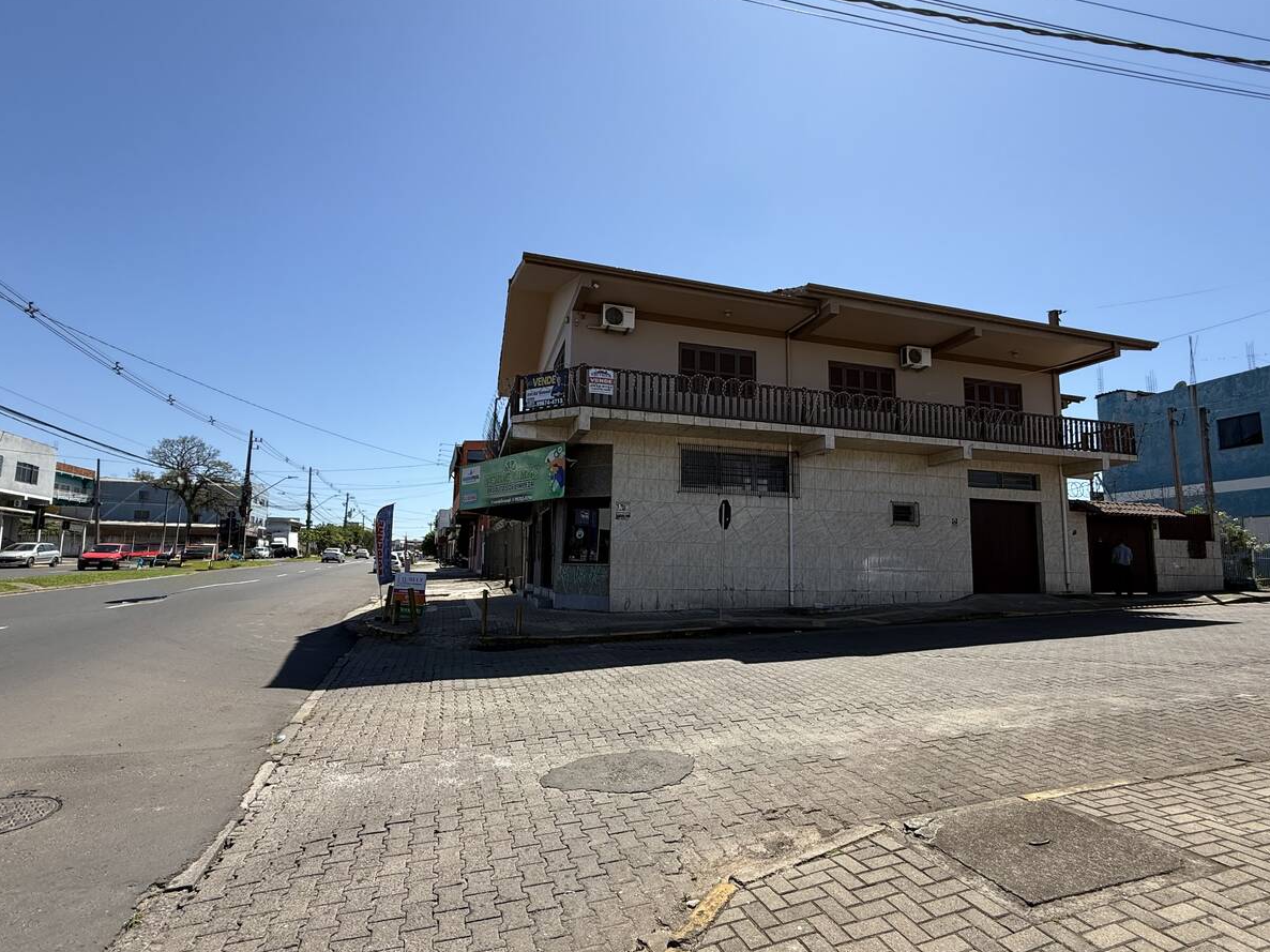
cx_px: 648
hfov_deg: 91.0
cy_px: 502
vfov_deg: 74.6
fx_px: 624
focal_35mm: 17
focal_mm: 2.22
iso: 50
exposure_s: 1/1431
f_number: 2.2
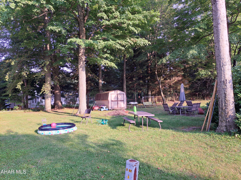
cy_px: 90
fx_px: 167
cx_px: 120
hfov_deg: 71.6
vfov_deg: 56.8
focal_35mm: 24
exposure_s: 1/197
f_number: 1.8
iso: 50
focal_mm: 5.23
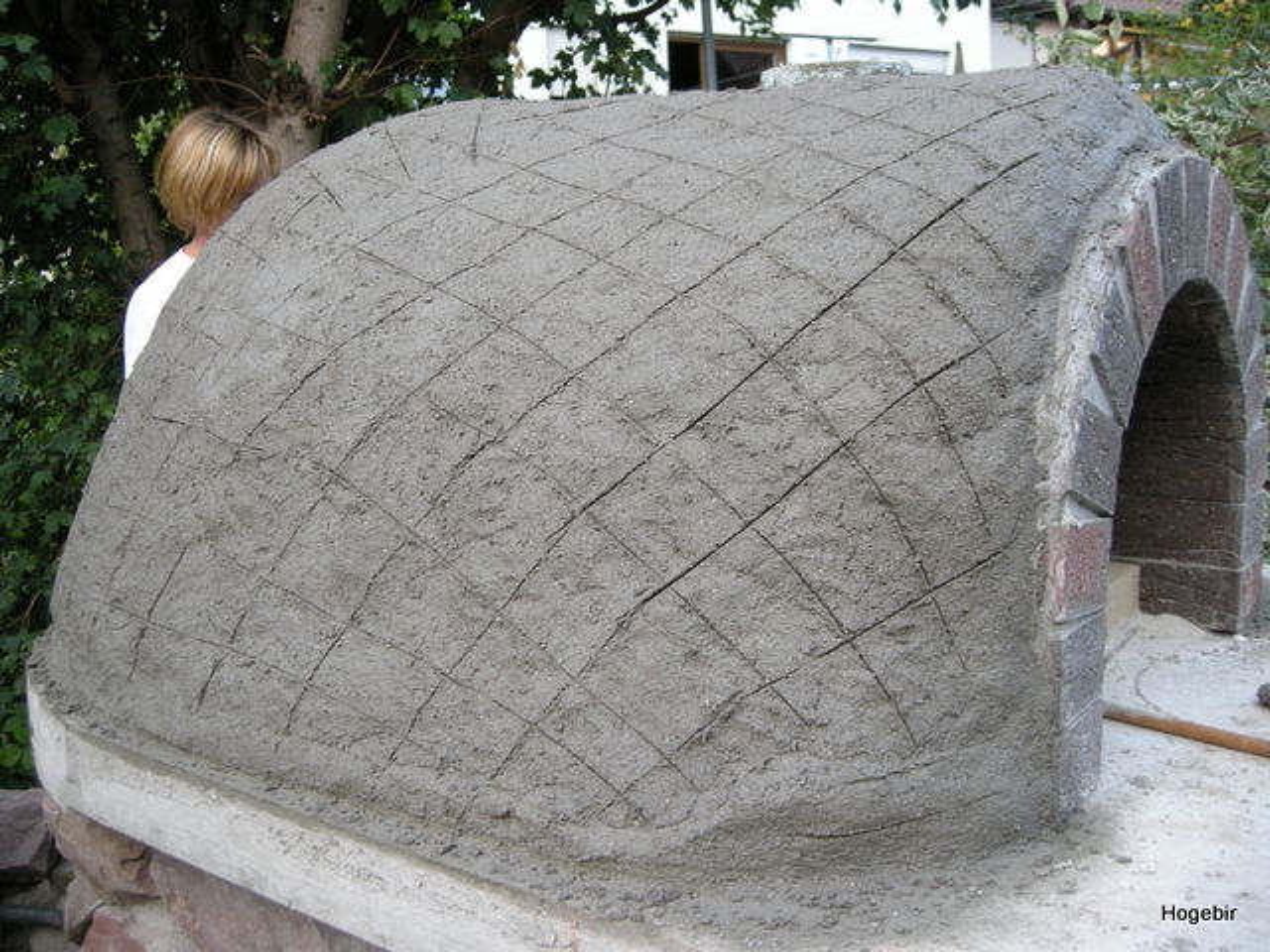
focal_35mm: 35
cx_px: 635
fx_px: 1284
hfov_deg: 52.6
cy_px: 476
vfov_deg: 40.7
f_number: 2.7
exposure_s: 1/53.8
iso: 156
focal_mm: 7.5
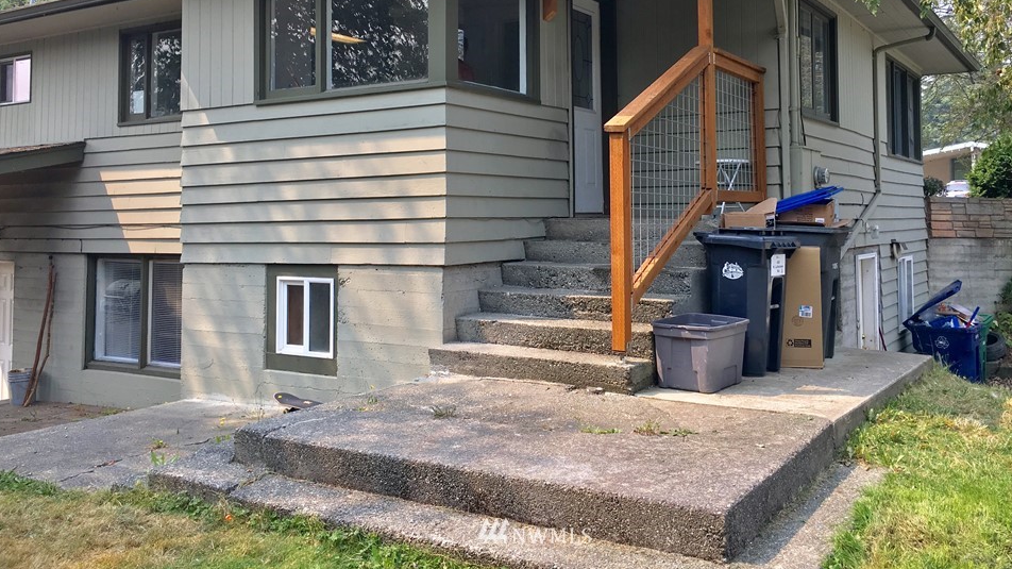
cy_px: 163
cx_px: 537
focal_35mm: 34
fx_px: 912
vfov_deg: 34.1
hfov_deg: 58.0
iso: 25
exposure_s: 1/574
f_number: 2.2
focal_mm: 4.15
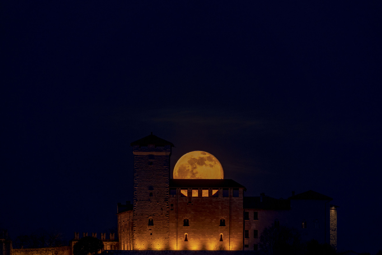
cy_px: 128
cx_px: 191
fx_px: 5942
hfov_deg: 3.7
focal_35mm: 560
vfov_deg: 2.5
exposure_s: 1
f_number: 8
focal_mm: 560
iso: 250
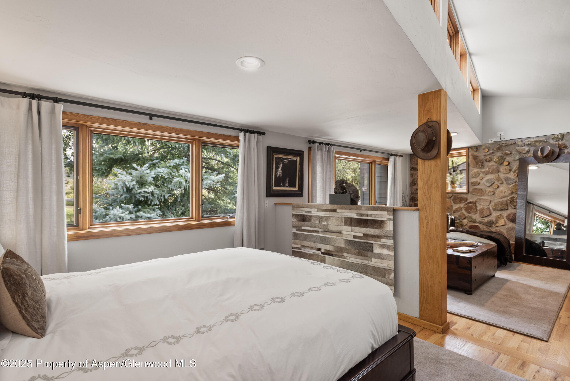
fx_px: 301
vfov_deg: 64.6
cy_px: 190
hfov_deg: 86.9
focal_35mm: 19
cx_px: 285
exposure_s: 1/15
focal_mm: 19
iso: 800
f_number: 7.1
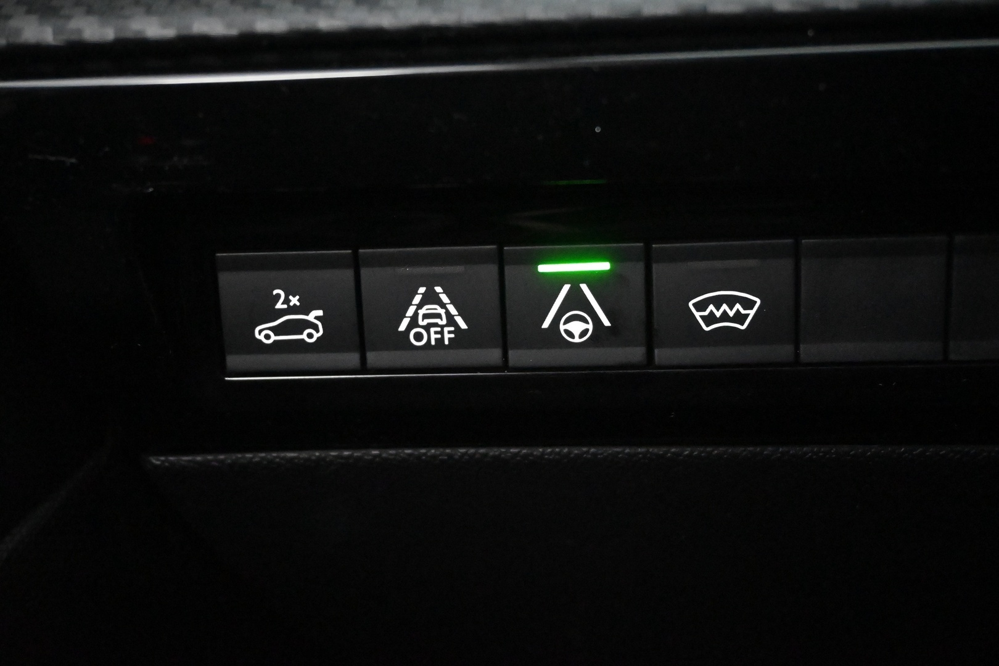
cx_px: 500
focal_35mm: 47
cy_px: 333
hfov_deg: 41.7
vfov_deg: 28.5
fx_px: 1311
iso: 14400
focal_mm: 31.5
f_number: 5
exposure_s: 1/50
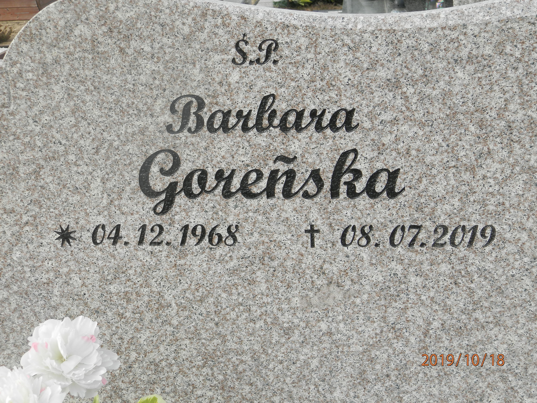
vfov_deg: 21.6
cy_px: 202
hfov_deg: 28.6
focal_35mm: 68
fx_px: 1055
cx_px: 268
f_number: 4
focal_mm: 12.2
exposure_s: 1/320
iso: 80
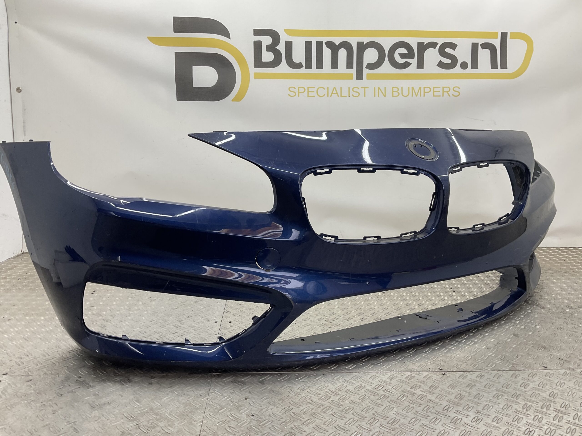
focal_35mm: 29
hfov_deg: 61.7
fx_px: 488
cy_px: 218
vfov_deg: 48.2
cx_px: 291
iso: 25
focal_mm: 3
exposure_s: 1/100
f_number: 1.8
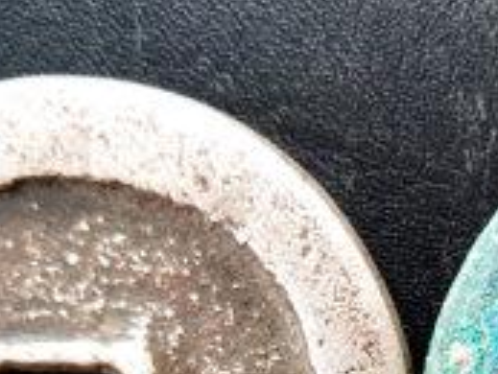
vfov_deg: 16.5
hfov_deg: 22.7
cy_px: 476
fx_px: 1224
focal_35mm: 85
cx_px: 403
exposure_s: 1/100
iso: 90
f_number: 1.8
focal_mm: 3.95
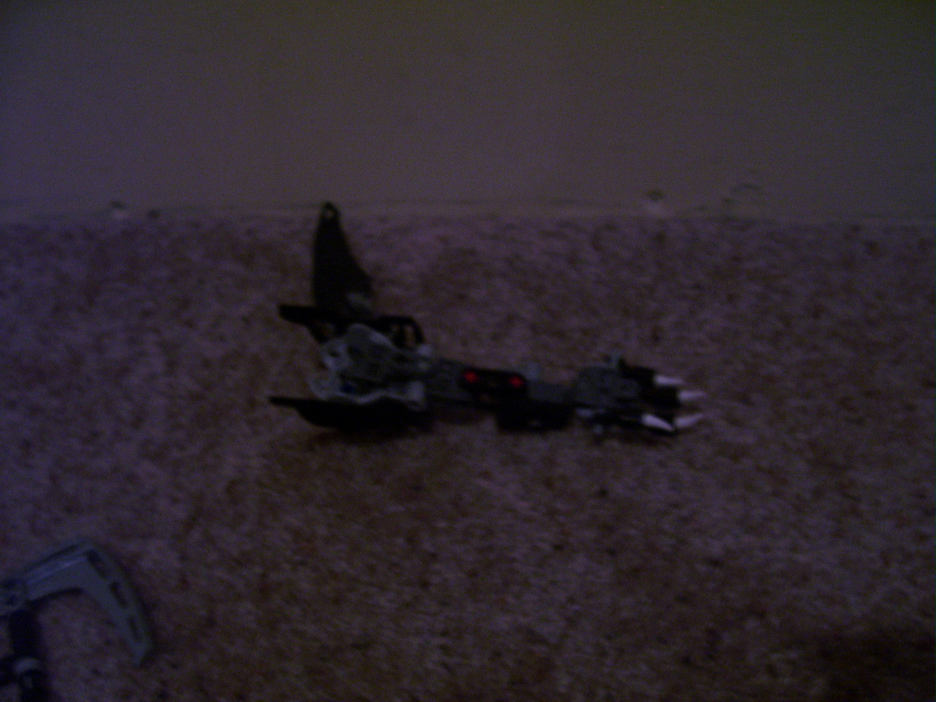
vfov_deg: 41.8
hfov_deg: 54.0
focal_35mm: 34
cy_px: 351
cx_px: 468
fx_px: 919
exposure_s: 1/8
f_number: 2.7
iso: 160
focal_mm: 5.6
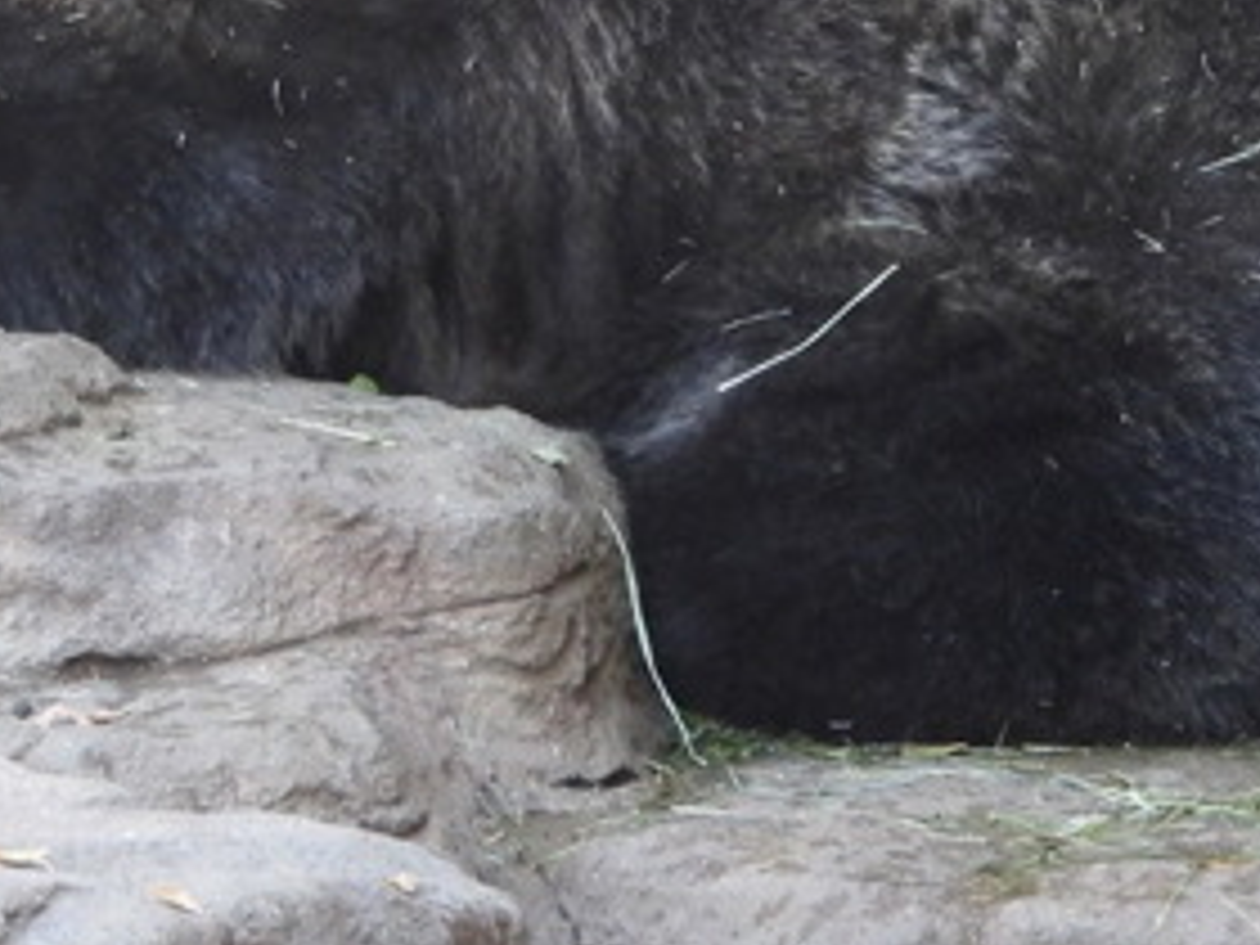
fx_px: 17690
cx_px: 850
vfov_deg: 3.1
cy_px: -94
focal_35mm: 486
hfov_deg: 4.1
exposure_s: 1/40
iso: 400
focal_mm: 30.5
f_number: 4
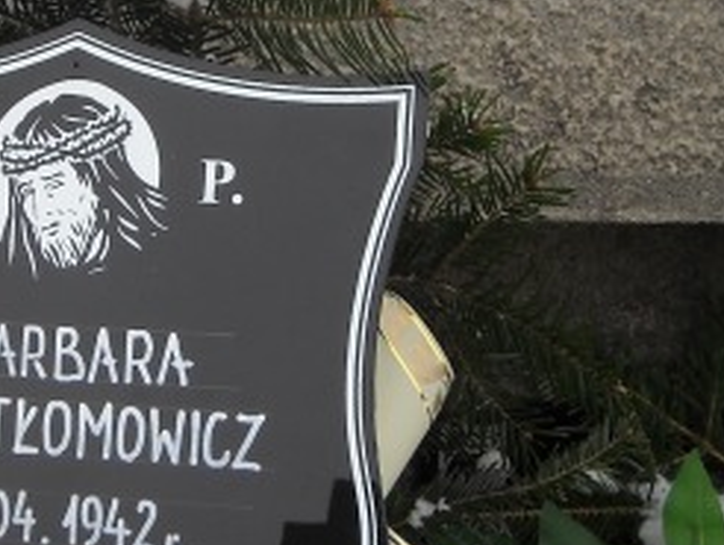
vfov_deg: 16.2
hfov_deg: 21.2
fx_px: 1905
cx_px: 135
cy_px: 159
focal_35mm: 91
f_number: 2.8
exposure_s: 1/309
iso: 64
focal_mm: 5.7
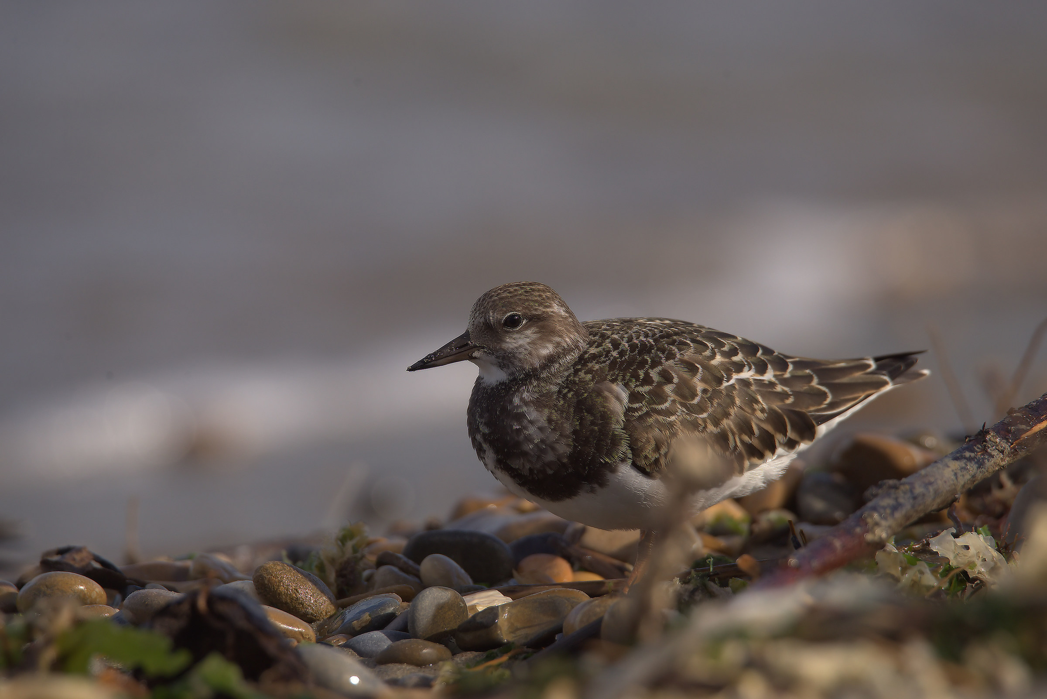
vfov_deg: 2.3
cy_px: 350
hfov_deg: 3.4
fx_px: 17455
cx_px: 524
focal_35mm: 600
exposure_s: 1/1250
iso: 640
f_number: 8
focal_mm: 600
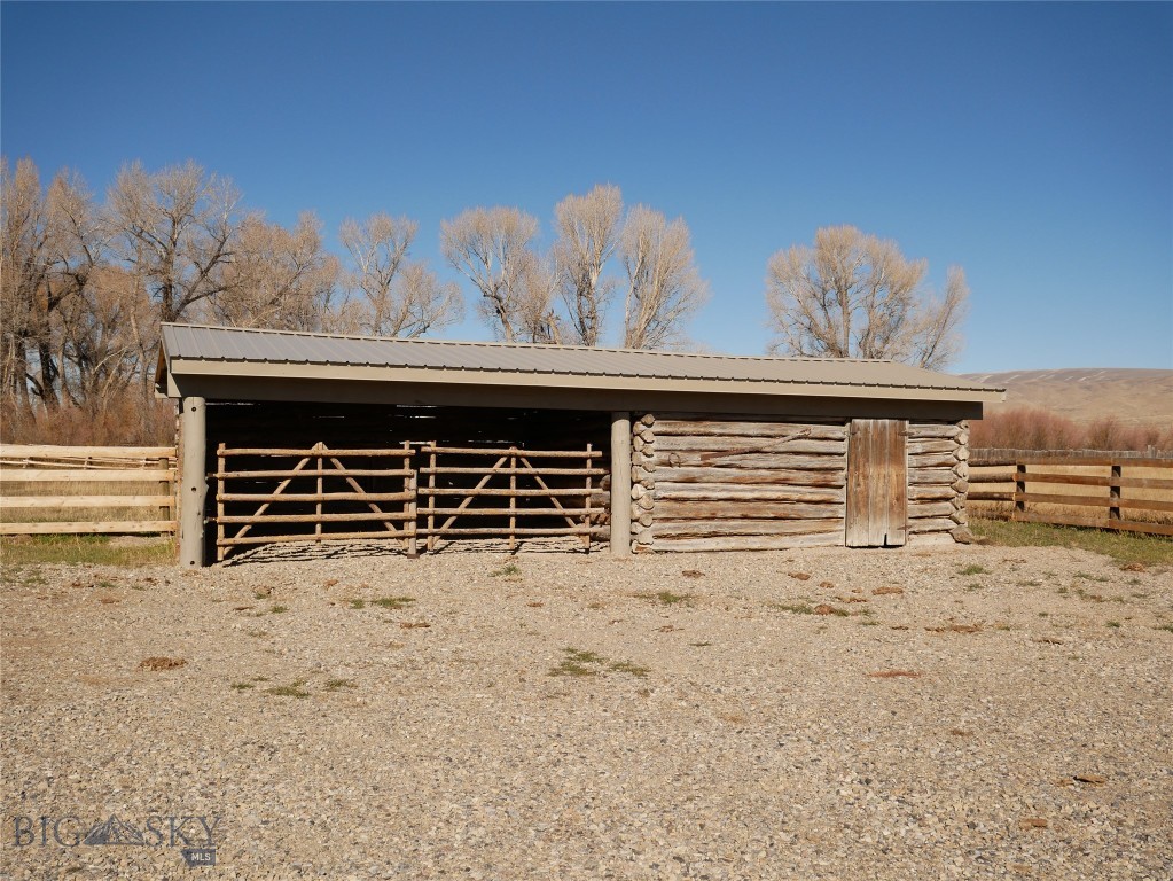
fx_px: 1153
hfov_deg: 53.9
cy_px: 440
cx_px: 586
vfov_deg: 41.8
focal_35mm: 34
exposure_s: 1/1600
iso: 200
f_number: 5.6
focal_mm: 17
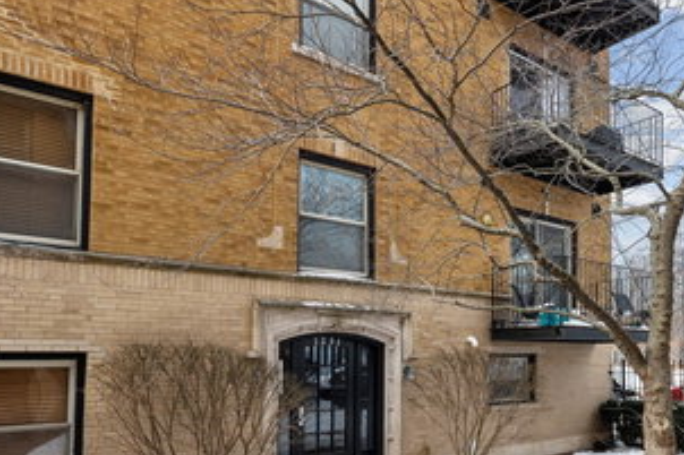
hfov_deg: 66.0
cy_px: 183
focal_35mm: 27
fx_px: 513
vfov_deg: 47.6
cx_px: 442
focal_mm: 17
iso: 400
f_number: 8
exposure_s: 1/800
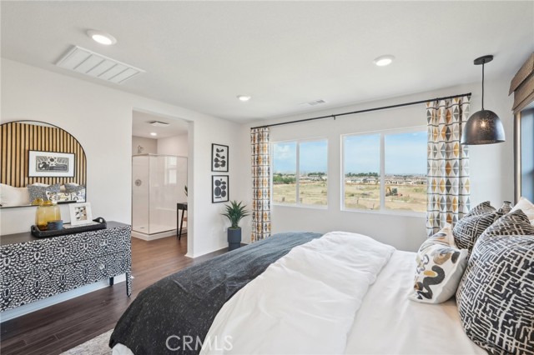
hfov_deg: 96.8
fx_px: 237
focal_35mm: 16
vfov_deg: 73.7
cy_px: 178
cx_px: 267
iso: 400
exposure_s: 1/45
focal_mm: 16
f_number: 8
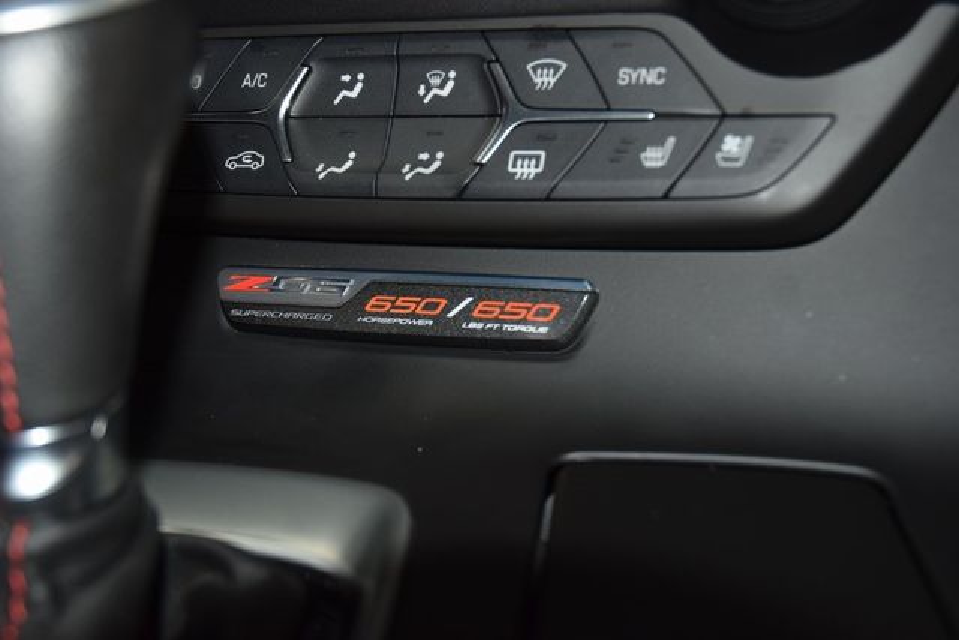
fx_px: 1359
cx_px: 480
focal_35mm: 51
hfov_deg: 38.9
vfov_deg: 26.5
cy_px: 320
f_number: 4
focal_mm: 34
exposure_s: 1/80
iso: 640
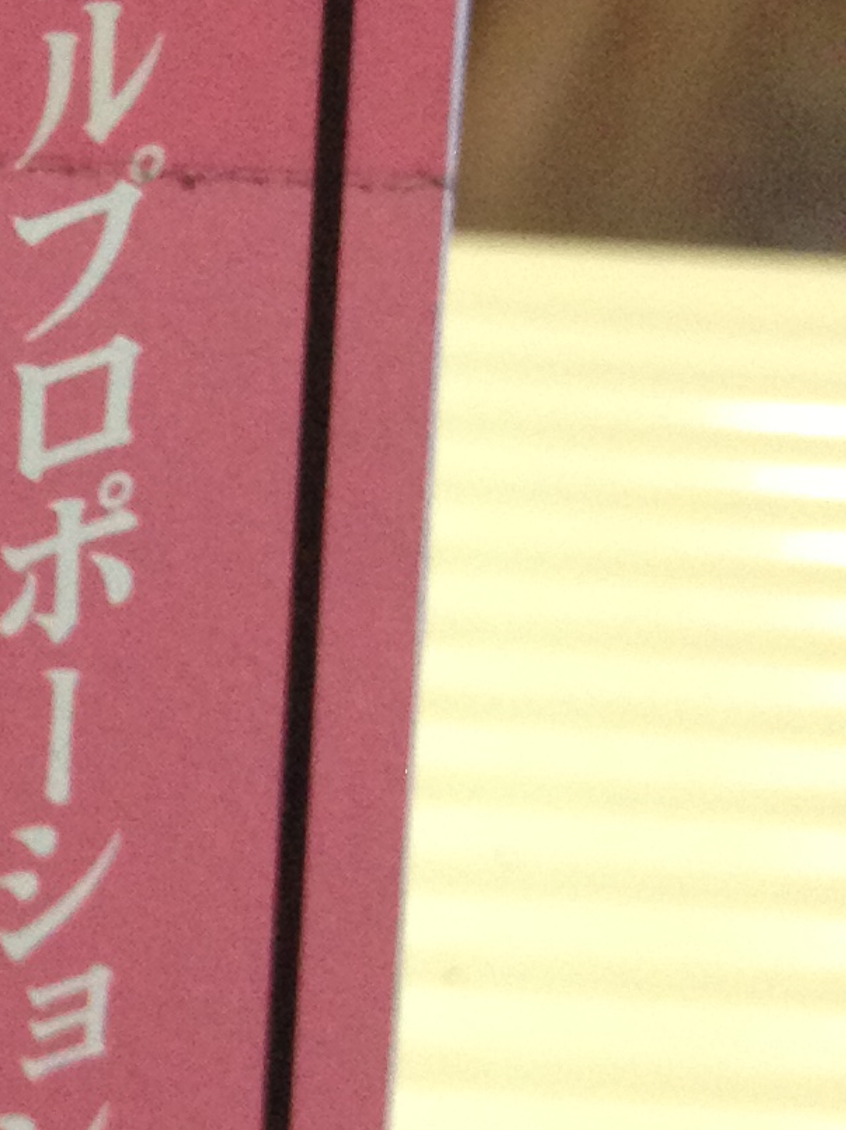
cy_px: -197
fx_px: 4631
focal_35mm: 142
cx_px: -870
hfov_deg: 9.7
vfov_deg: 13.5
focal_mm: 4.28
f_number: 2.4
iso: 160
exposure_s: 1/20
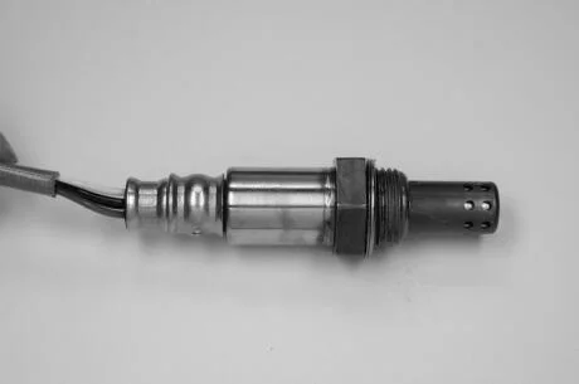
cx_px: 290
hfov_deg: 22.7
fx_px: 1445
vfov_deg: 15.1
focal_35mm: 90
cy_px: 192
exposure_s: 1/100
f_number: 5.6
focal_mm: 60
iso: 400
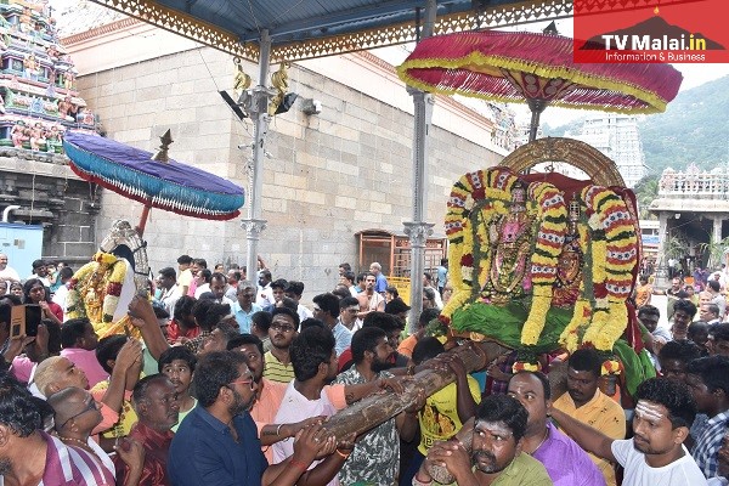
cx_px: 364
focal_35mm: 27
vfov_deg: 47.9
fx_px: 547
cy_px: 243
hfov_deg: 67.4
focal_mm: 18
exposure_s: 1/125
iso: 800
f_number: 11
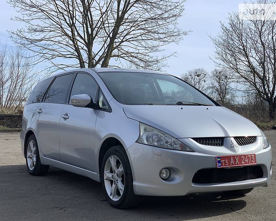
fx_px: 449
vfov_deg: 27.6
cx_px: 148
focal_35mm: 55
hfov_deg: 34.1
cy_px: 111
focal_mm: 6
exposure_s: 1/1295
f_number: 2.4
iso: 16
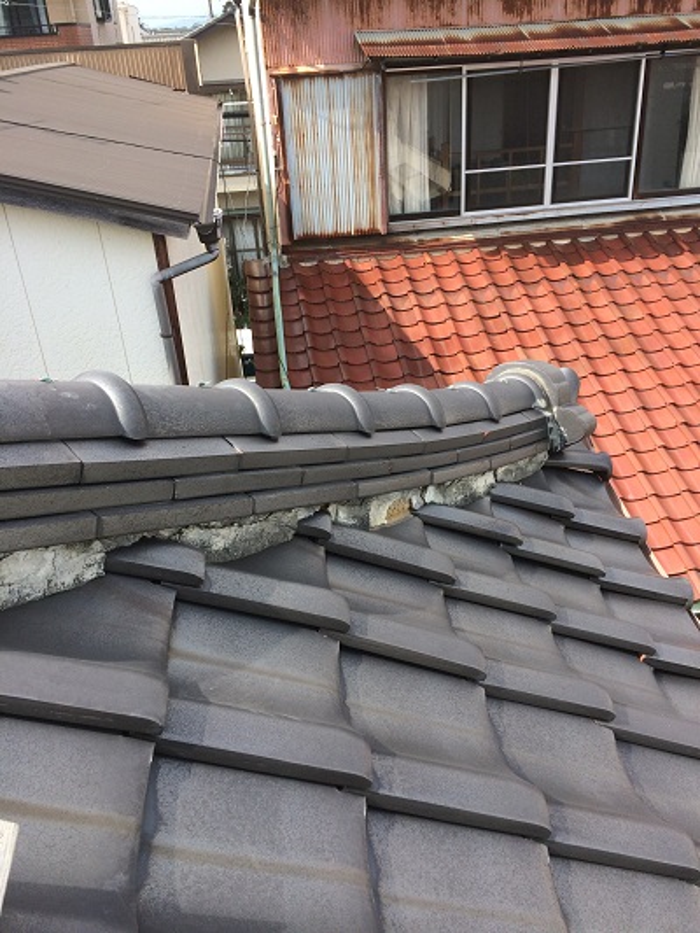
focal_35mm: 29
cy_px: 466
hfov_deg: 48.2
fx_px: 782
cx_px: 350
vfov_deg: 61.6
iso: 32
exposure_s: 1/838
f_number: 2.2
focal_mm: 4.15
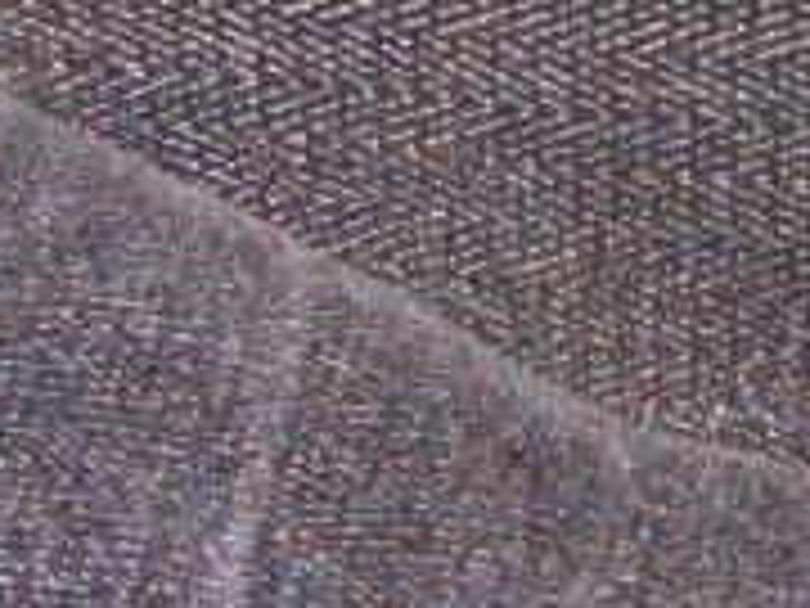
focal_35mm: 205
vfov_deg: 7.2
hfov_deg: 9.6
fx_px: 4797
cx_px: 810
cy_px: 144
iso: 200
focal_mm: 7.5
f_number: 2.7
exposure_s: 1/181
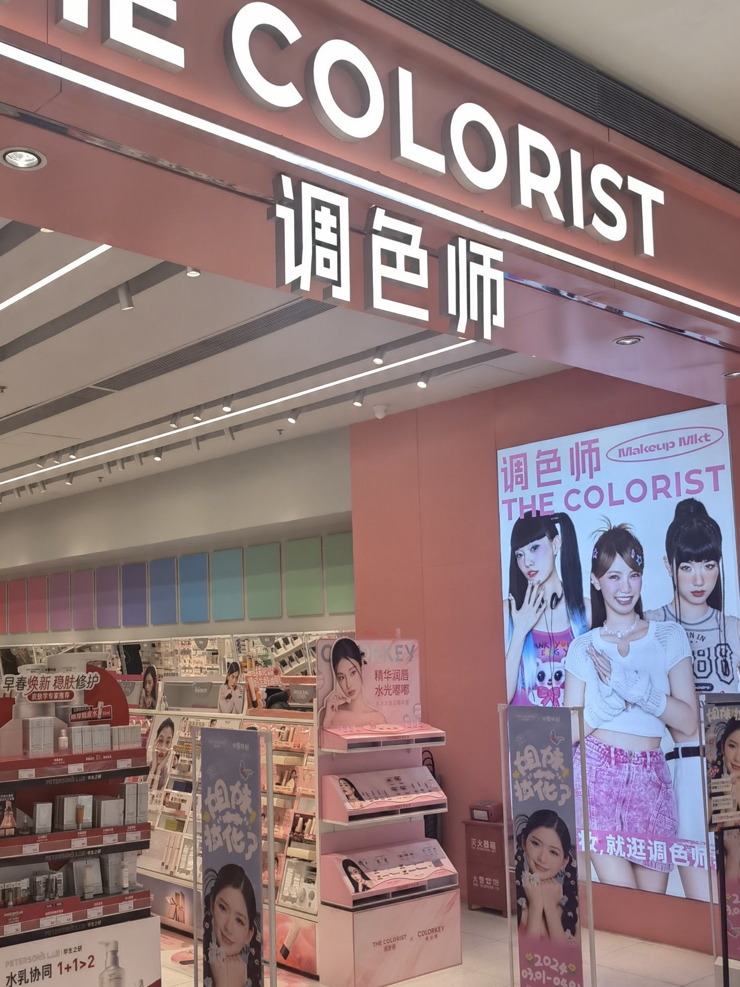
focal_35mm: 37
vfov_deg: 50.1
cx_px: 267
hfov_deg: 38.4
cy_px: 537
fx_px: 1055
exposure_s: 1/294
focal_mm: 5.54
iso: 50
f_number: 1.8
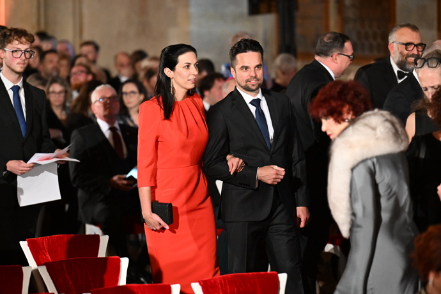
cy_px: 147
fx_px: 2450
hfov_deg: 10.3
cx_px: 220
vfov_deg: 6.9
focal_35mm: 200
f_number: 4
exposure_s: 1/250
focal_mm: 200
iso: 8000
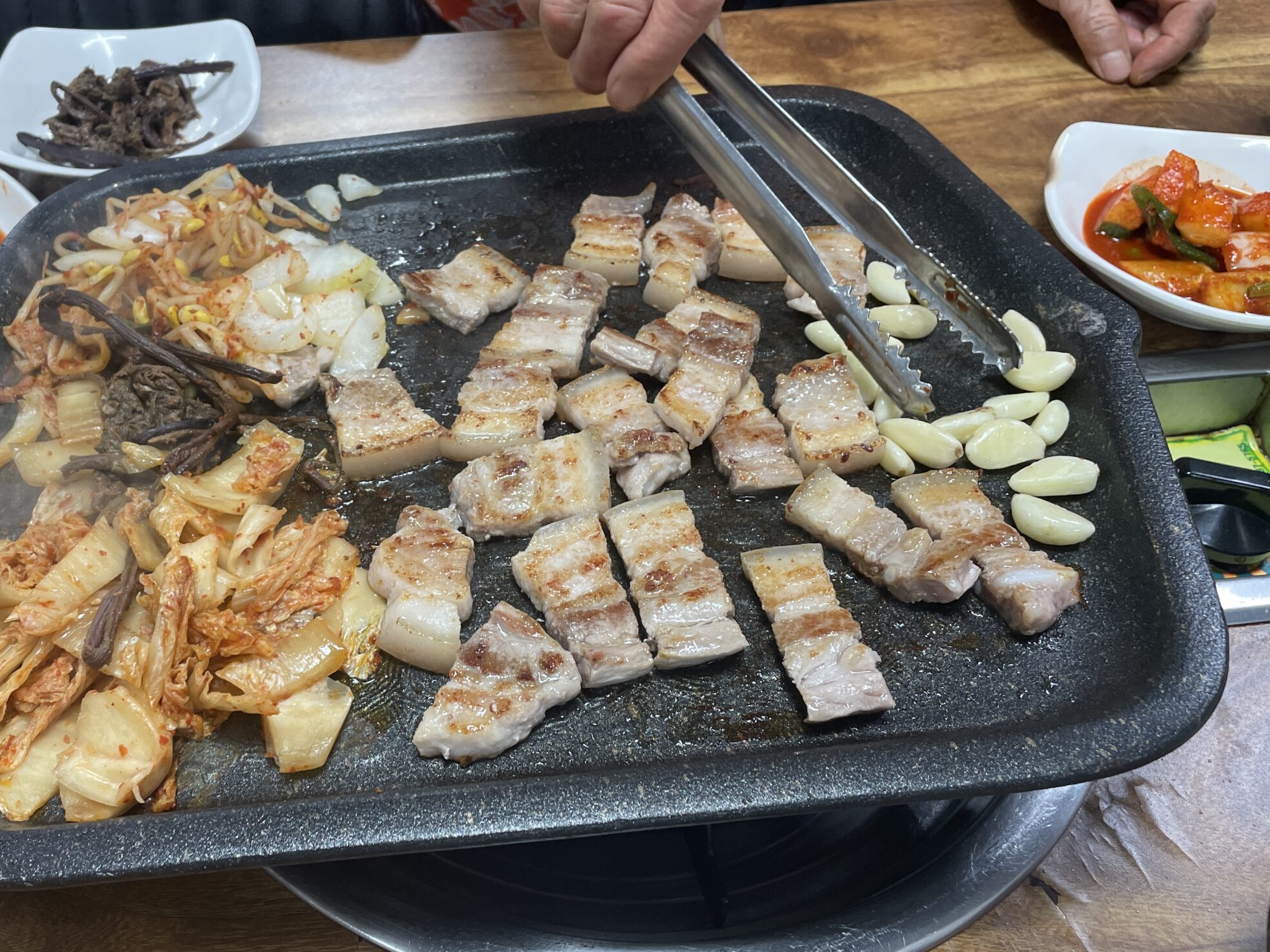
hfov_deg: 53.1
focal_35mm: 34
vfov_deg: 41.8
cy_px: 455
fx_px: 1247
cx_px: 445
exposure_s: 1/120
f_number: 1.6
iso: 80
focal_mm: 4.2
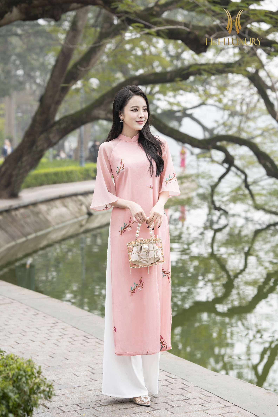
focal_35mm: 85
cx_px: 139
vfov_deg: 23.9
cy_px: 208
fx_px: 985
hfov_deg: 16.1
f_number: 4
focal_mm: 85
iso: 125
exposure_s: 1/200
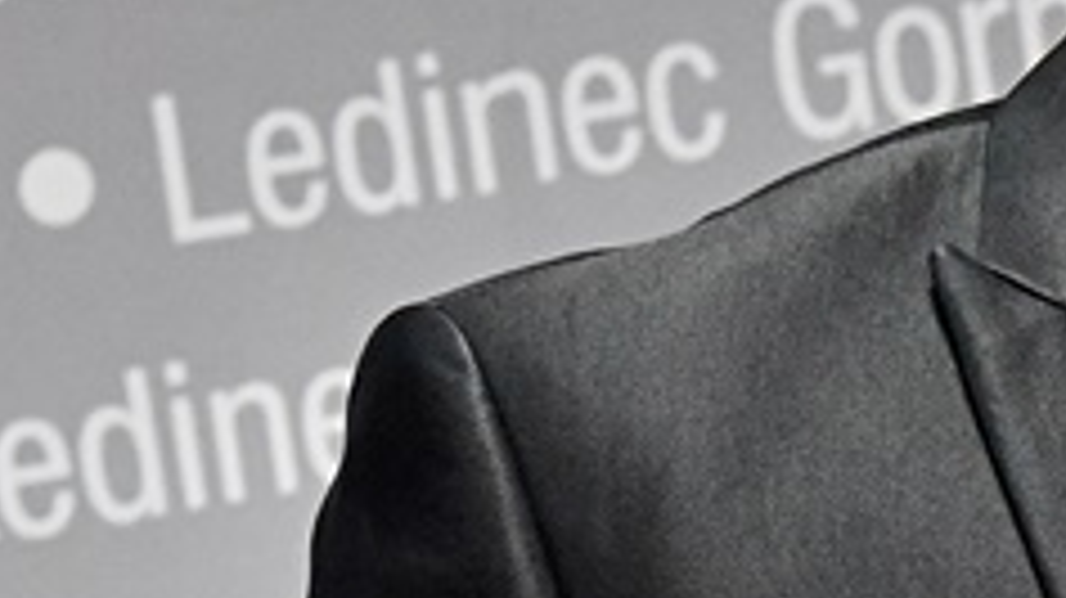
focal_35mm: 583
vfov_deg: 2.1
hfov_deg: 3.7
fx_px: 16470
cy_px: 452
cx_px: 1498
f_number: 6.3
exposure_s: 1/200
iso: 6400
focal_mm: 110
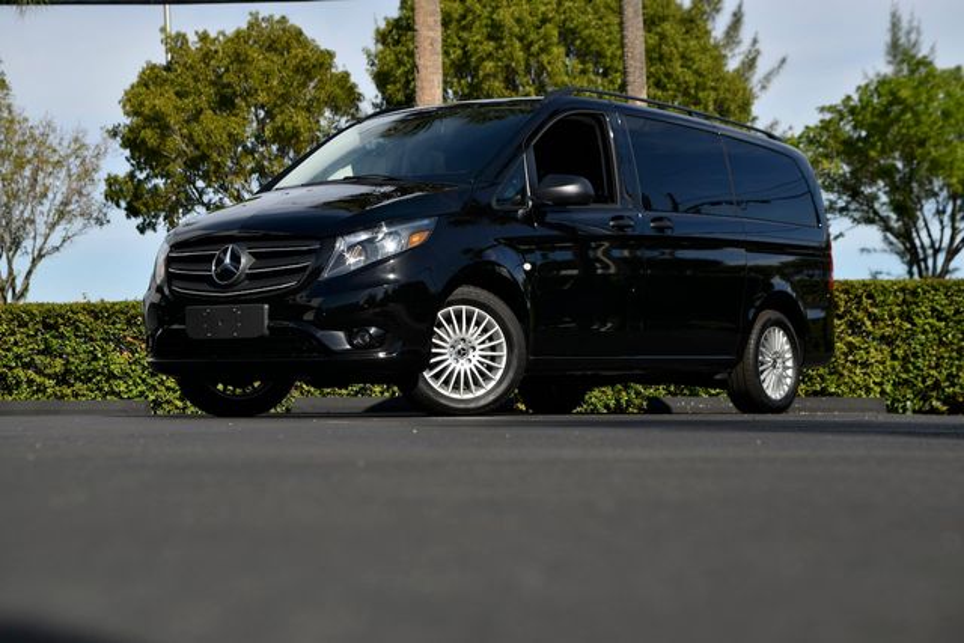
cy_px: 322
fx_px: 1875
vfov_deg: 19.5
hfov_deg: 28.8
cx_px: 482
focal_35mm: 70
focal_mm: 70
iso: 125
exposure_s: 1/800
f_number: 7.1
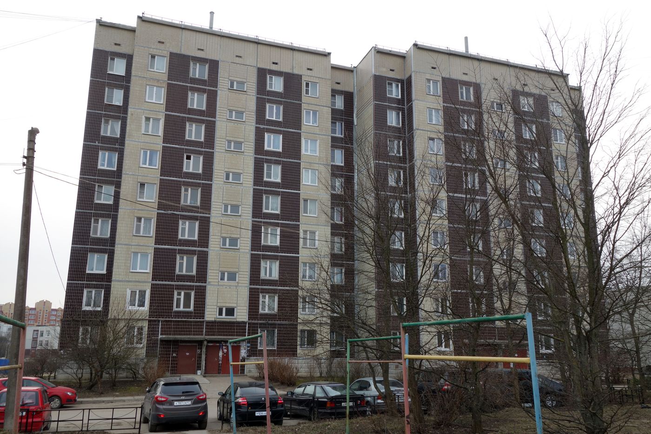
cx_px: 326
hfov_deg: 61.9
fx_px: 542
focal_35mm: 30
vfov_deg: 43.6
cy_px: 217
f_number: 5.6
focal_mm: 11.32
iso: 125
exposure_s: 1/100
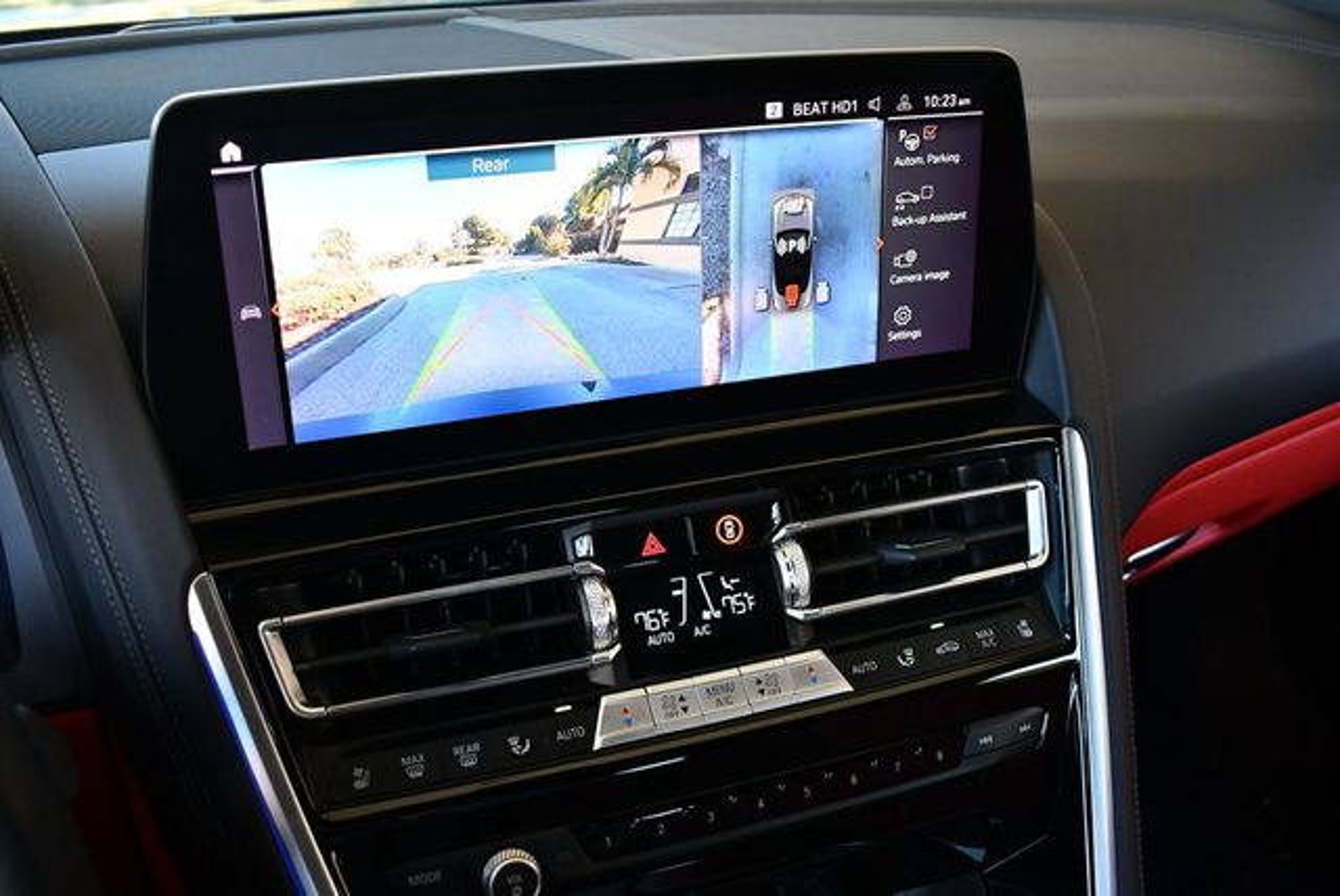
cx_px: 670
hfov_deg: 53.1
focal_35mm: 36
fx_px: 1341
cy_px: 448
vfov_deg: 36.9
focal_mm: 18
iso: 800
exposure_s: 1/200
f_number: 3.5
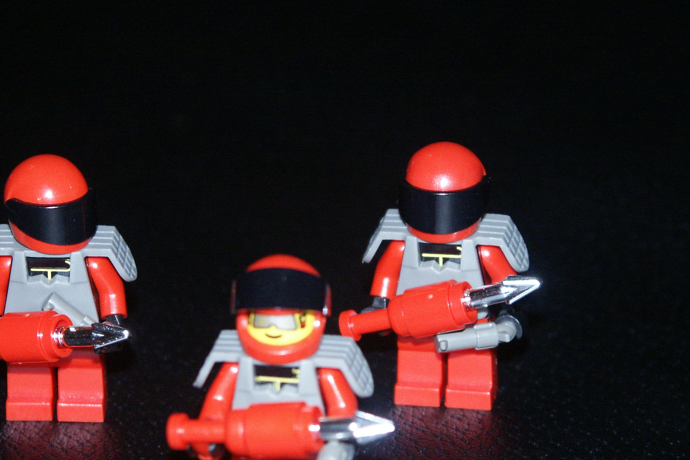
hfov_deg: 10.7
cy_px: 322
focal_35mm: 193
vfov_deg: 7.1
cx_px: 293
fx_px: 3699
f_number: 3.5
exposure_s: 1/125
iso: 200
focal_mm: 36.28
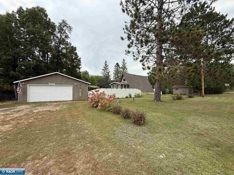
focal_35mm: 14
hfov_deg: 102.1
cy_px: 88
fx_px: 95
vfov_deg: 85.7
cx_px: 117
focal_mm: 2.22
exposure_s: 1/472
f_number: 2.2
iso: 50
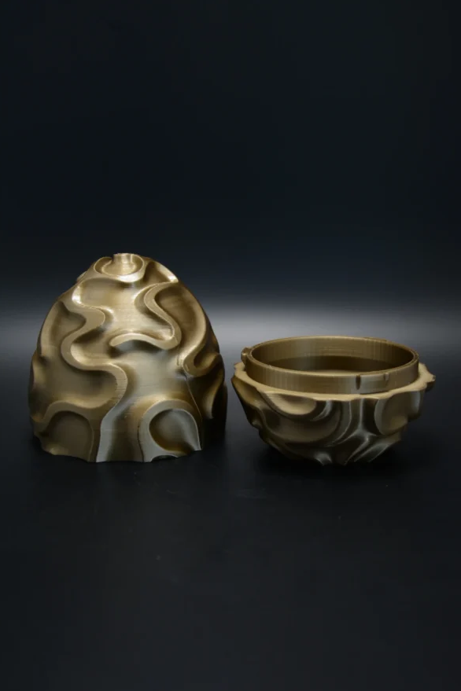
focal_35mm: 46
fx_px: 884
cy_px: 351
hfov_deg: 29.2
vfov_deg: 42.7
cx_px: 231
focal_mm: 30
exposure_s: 1/60
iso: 800
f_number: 4.2
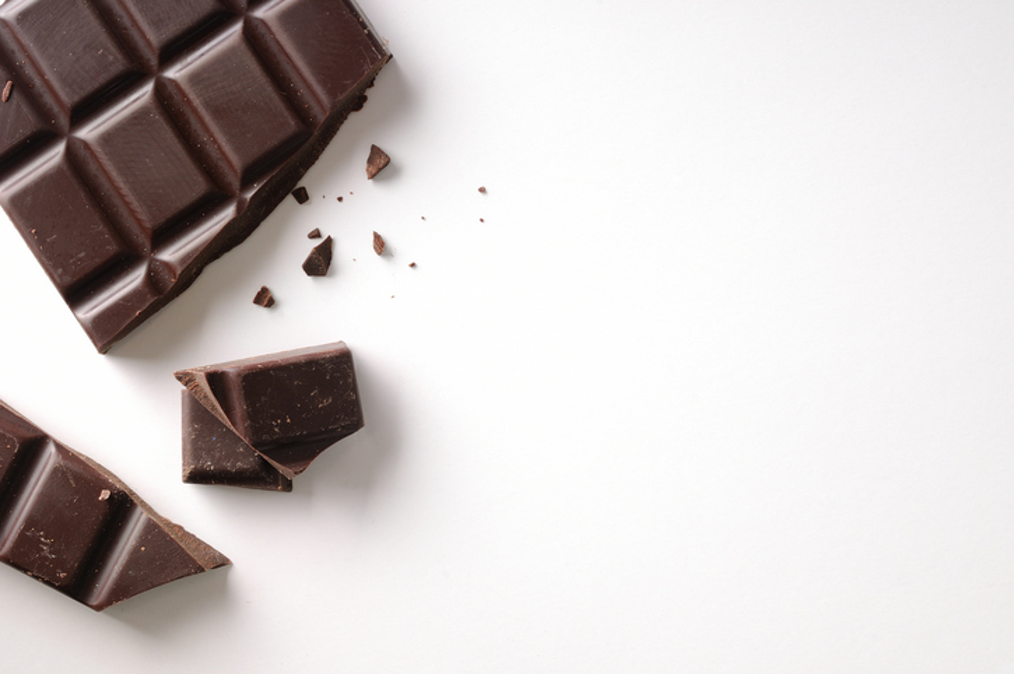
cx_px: 507
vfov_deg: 20.6
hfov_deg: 30.5
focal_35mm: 66
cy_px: 337
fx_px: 1857
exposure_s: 1/200
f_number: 16
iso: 100
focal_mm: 44
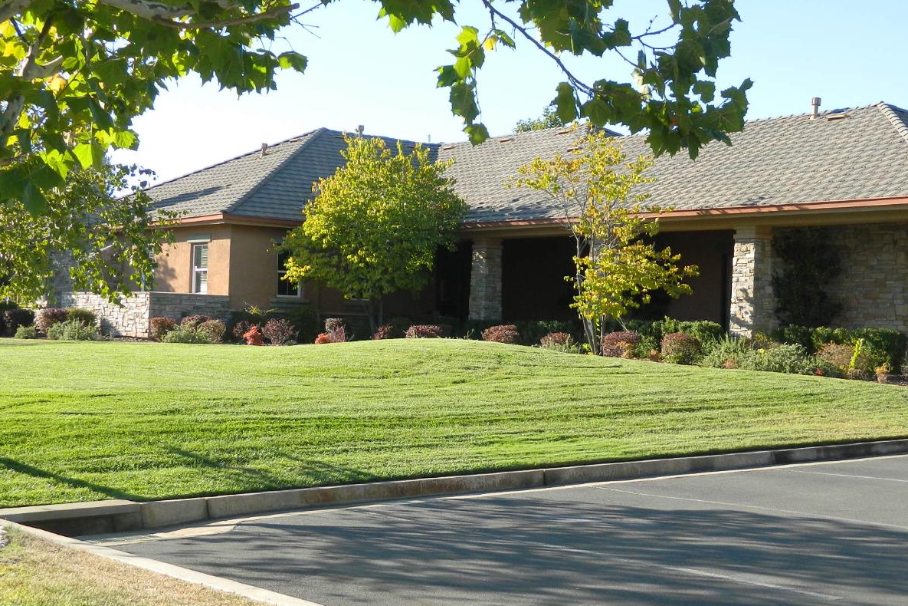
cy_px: 281
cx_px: 480
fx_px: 1362
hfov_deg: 36.9
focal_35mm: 54
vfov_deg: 25.1
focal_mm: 7.3
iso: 110
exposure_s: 1/400
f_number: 3.5
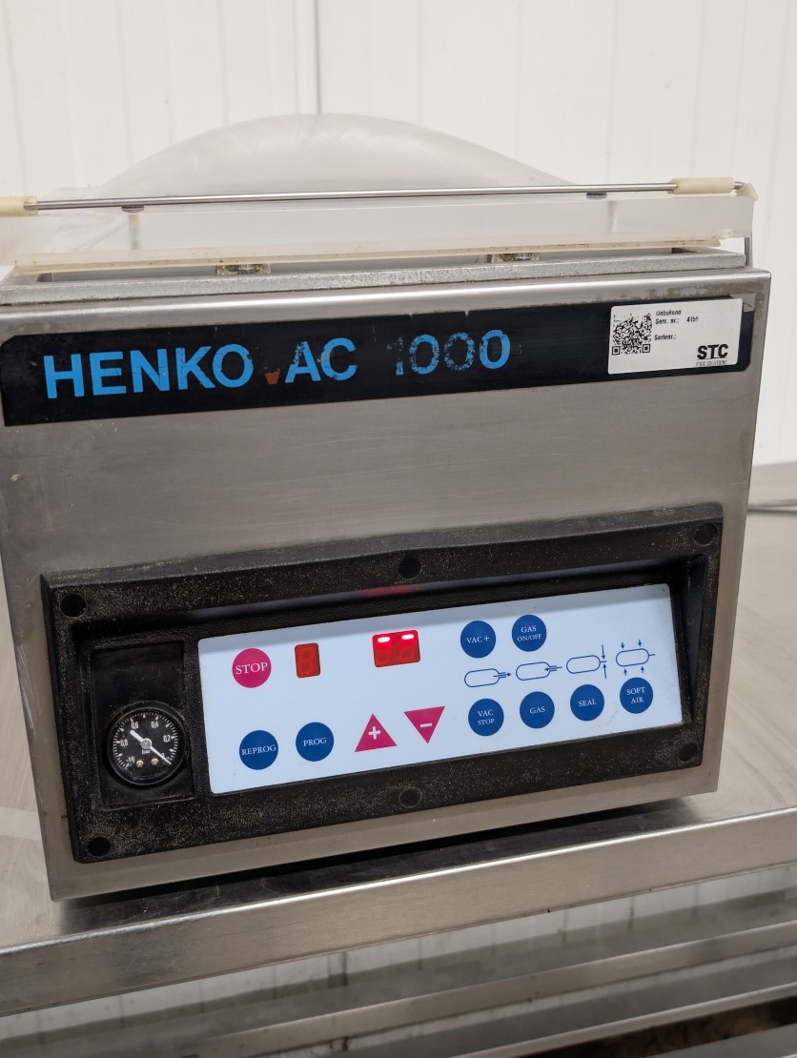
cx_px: 375
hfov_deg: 45.5
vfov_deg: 58.1
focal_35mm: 31
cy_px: 461
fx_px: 949
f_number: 1.68
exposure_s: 1/100
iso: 769
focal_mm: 6.9
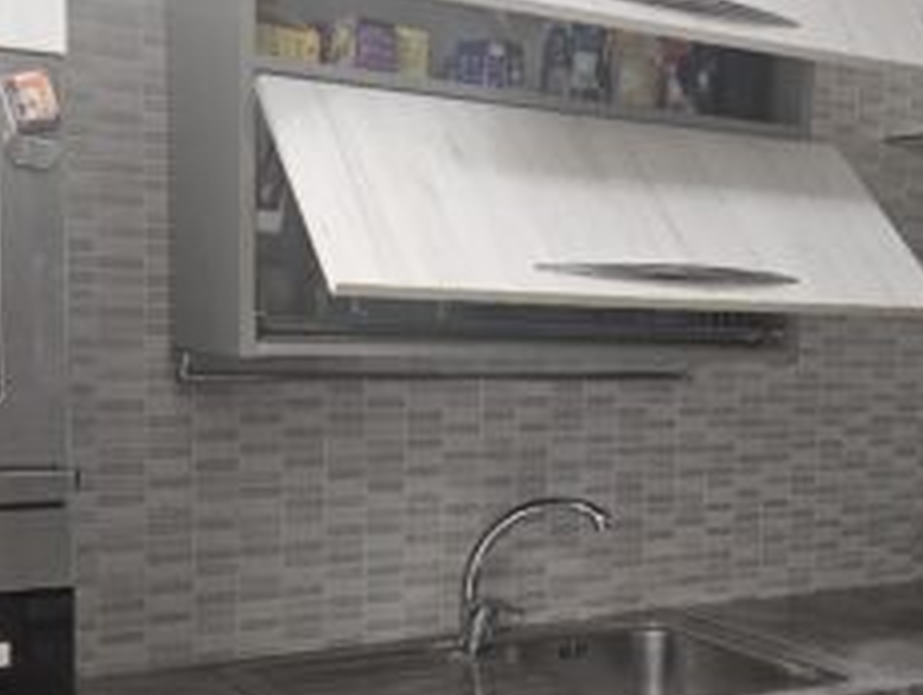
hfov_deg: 37.0
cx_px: 623
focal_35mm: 51
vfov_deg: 28.6
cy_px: 409
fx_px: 1362
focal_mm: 5.4
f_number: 1.8
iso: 640
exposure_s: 1/50
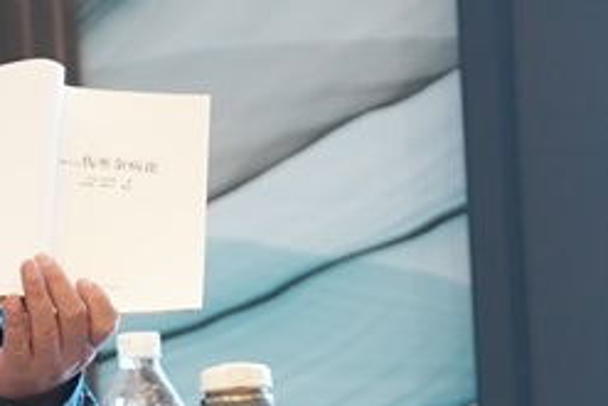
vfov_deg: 1.7
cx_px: -64
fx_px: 13620
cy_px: 513
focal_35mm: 806
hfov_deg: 2.6
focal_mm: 166
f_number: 2.8
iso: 1250
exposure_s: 1/125
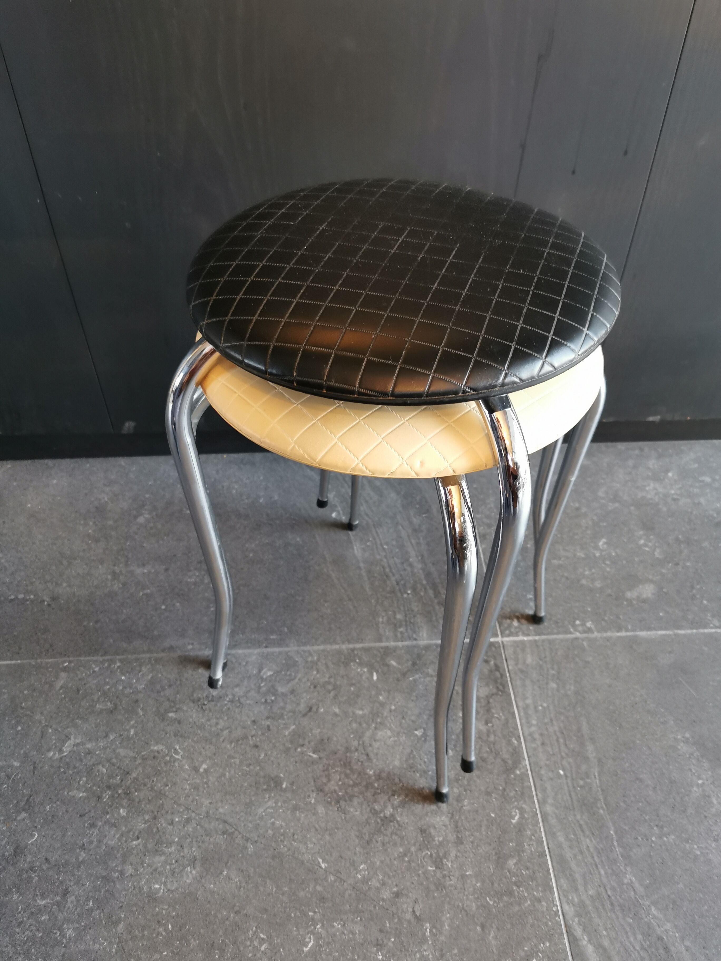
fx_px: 750
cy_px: 480
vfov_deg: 65.3
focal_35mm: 27
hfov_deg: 51.4
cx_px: 360
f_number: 1.6
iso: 320
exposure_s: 1/33.3
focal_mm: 5.56
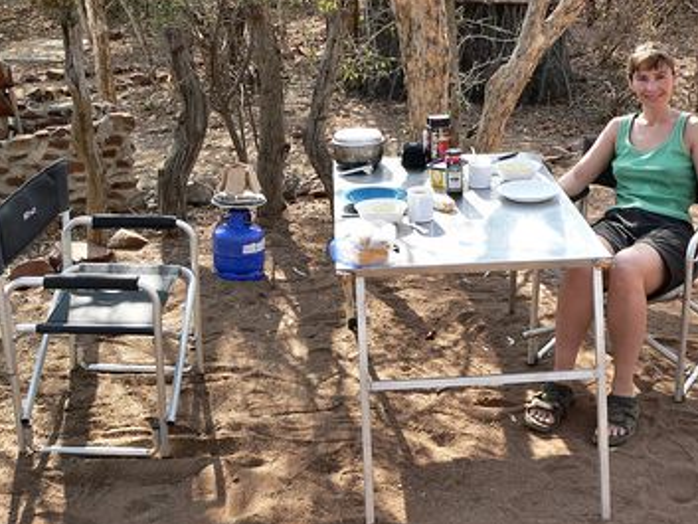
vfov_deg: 28.5
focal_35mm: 51
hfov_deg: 37.2
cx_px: 447
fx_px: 1029
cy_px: 197
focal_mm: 6
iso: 80
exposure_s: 1/125
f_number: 4
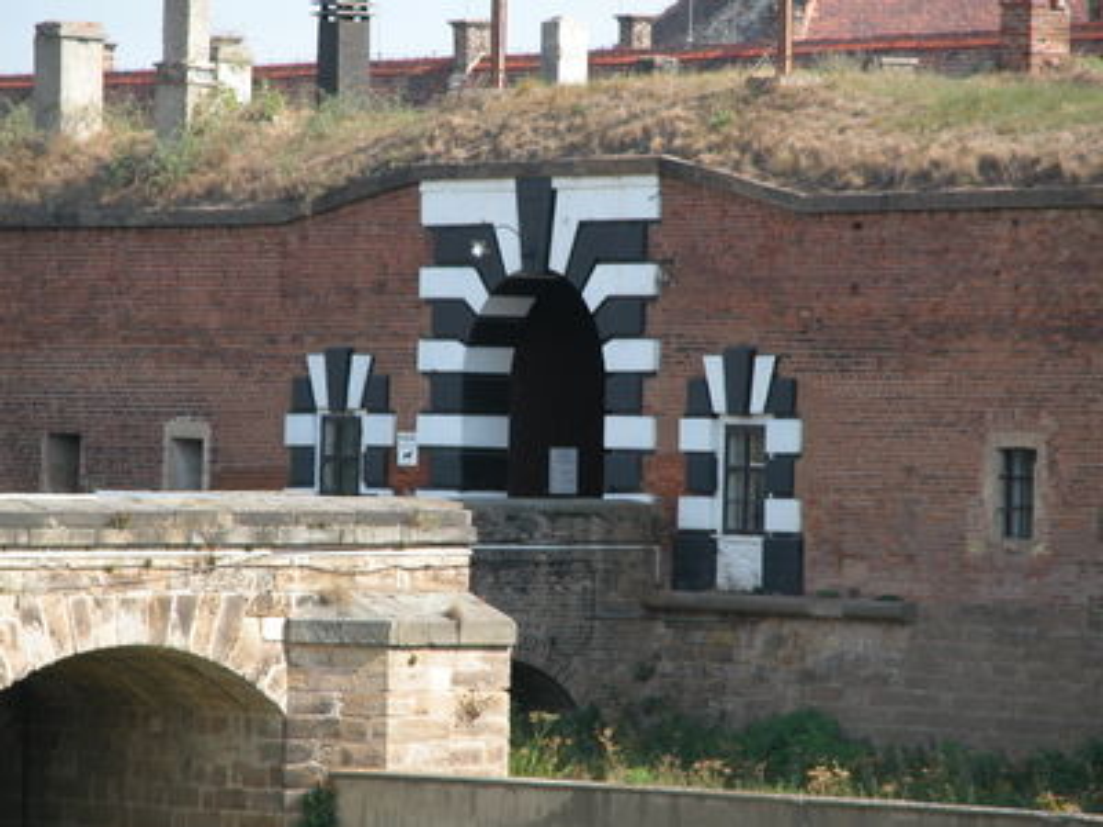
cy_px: 414
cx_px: 552
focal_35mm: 280
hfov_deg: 7.1
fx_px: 8922
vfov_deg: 5.3
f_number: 4.7
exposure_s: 1/255
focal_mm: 71.2
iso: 100
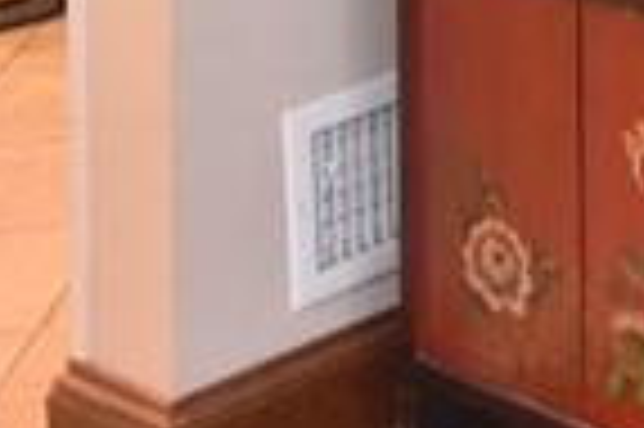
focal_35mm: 137
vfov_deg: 8.5
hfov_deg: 13.8
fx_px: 2448
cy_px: -797
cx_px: 1054
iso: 800
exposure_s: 1/6
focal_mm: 12
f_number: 11
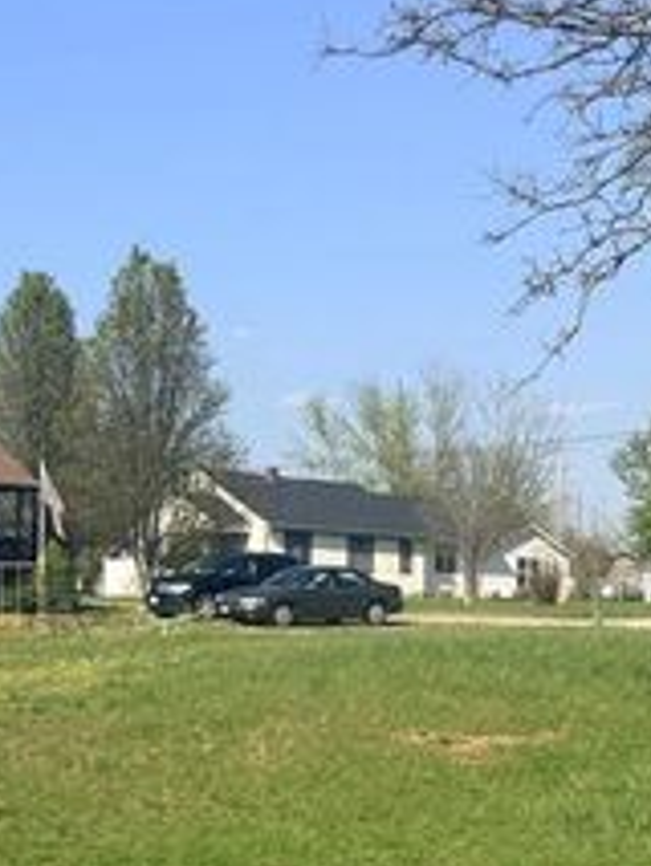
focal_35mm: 75
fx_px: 1879
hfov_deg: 19.6
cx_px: 203
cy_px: 653
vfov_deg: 25.7
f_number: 1.78
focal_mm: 6.76
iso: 80
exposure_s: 1/3953
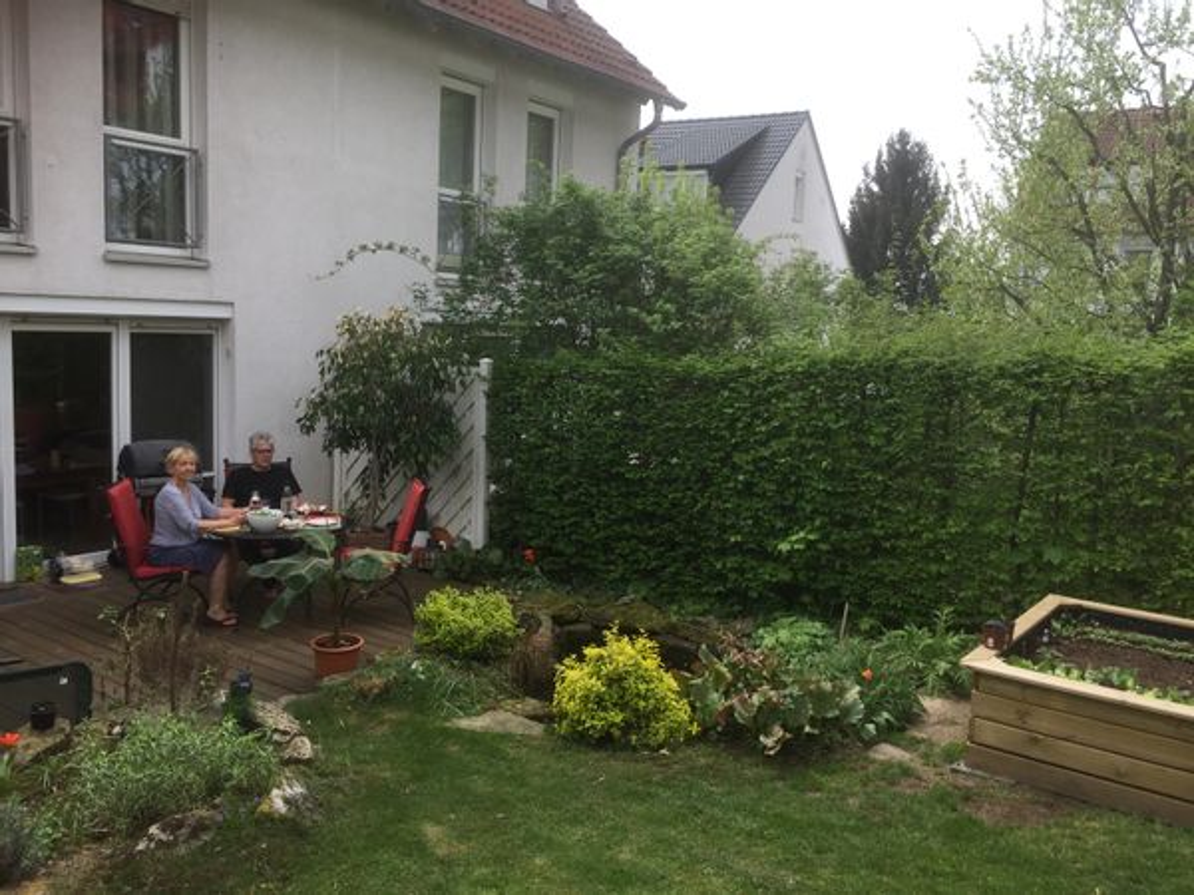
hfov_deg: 61.7
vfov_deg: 48.2
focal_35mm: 29
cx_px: 597
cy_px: 448
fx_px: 1000
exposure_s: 1/581
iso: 32
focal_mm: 4.15
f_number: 2.2
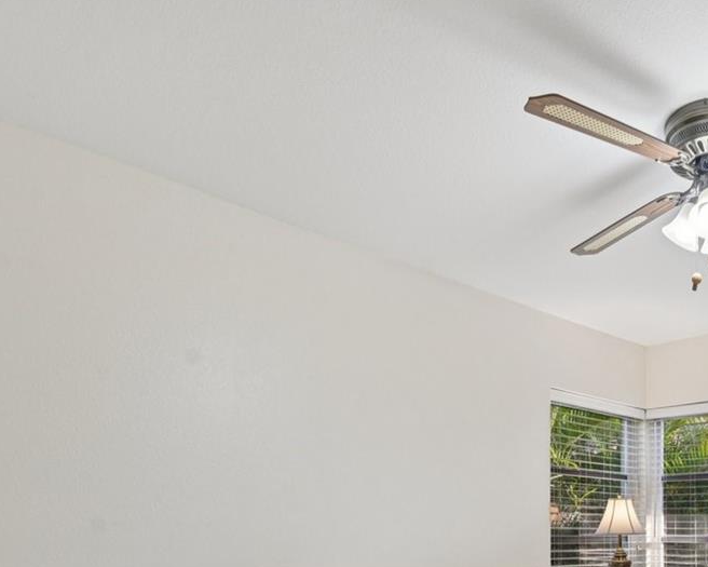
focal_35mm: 32
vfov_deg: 41.4
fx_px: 671
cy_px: 532
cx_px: 635
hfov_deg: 49.7
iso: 400
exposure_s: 1/25
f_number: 8
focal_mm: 14
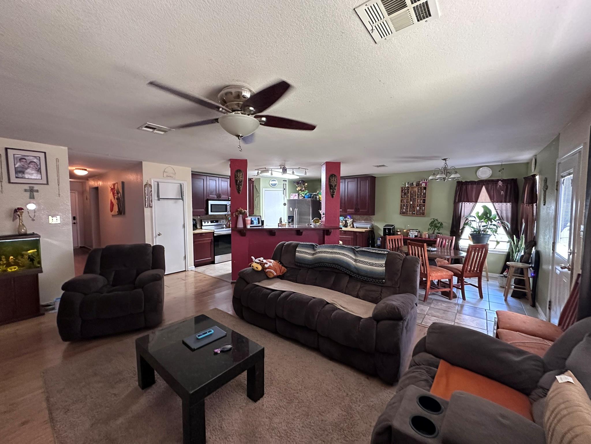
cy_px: 222
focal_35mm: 14
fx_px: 239
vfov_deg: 85.7
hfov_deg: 102.1
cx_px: 296
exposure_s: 1/60
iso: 640
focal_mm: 2.22
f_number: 2.2
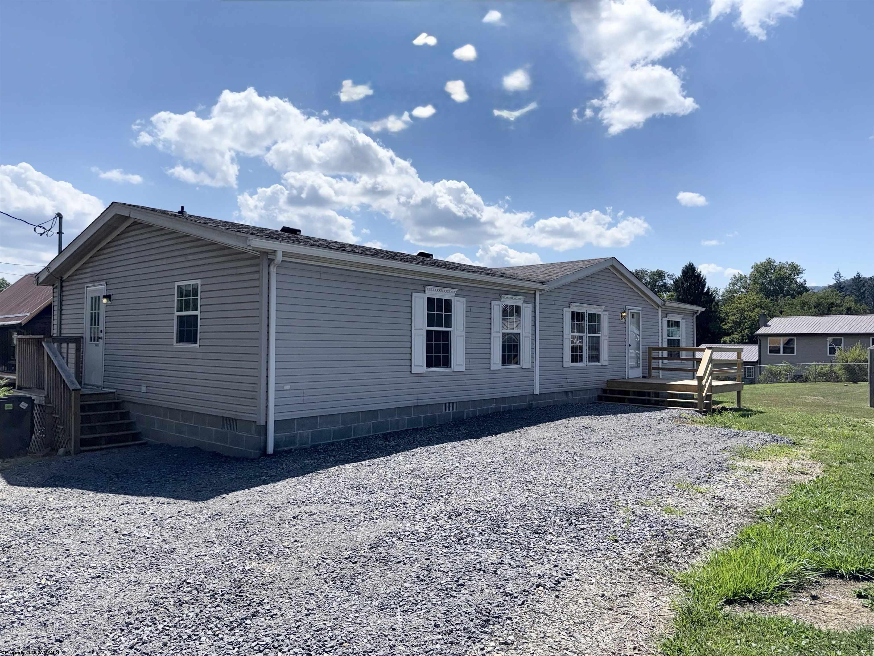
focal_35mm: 24
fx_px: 606
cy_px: 328
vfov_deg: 56.8
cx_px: 437
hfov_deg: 71.6
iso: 80
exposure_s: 1/10309
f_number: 1.78
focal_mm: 6.76
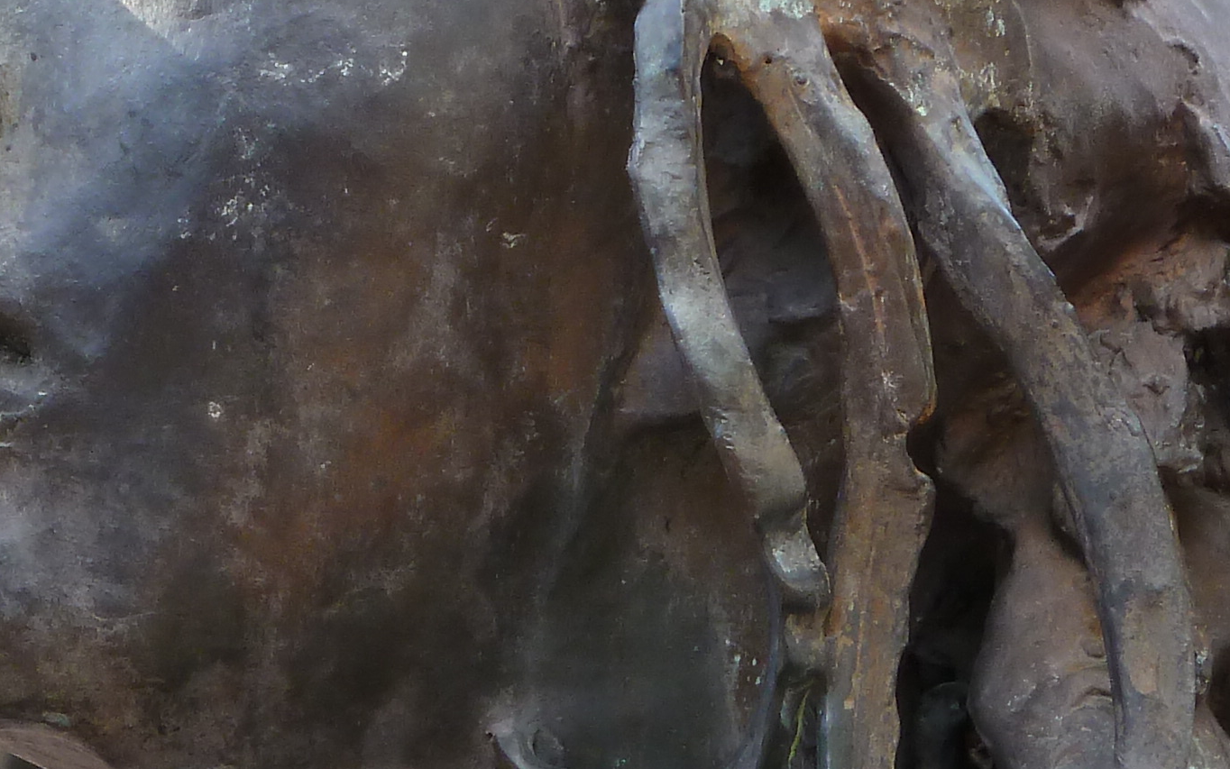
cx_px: 337
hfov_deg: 4.3
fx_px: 16462
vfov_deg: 2.7
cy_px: 266
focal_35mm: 491
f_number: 4.5
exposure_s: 1/40
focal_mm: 25.9
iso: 80
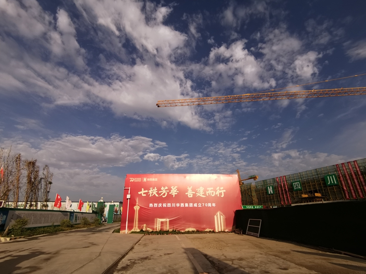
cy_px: 137
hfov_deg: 91.0
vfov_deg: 74.7
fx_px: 180
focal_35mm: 17
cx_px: 183
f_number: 2.2
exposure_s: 1/1302
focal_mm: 2.26
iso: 50
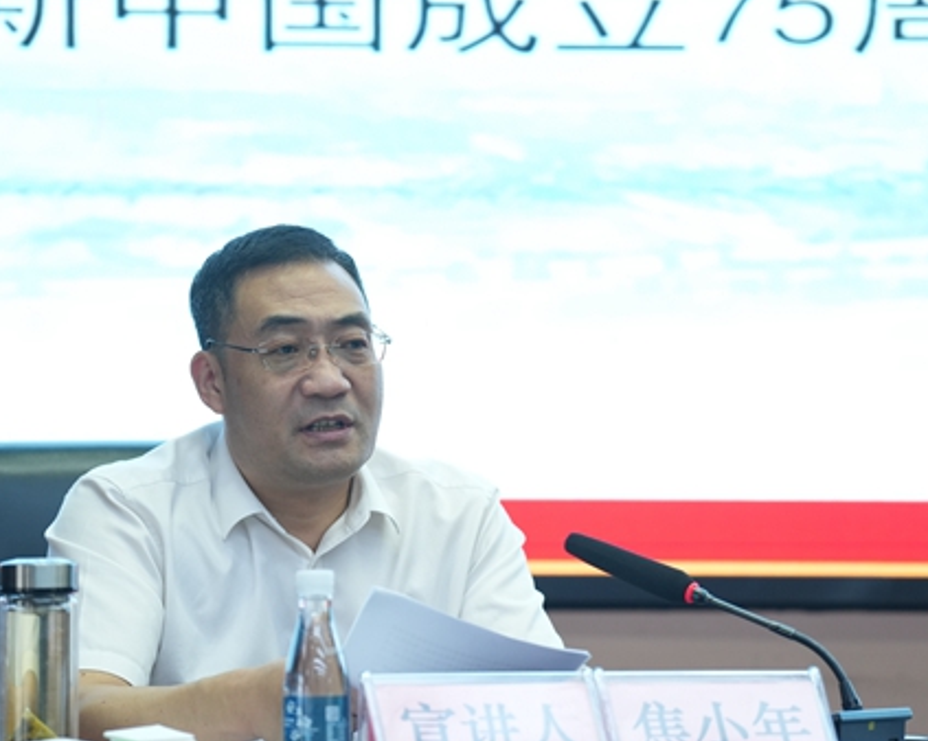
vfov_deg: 8.0
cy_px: 432
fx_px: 5298
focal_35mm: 193
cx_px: 465
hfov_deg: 10.0
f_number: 4
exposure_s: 1/160
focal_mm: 145
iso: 1600
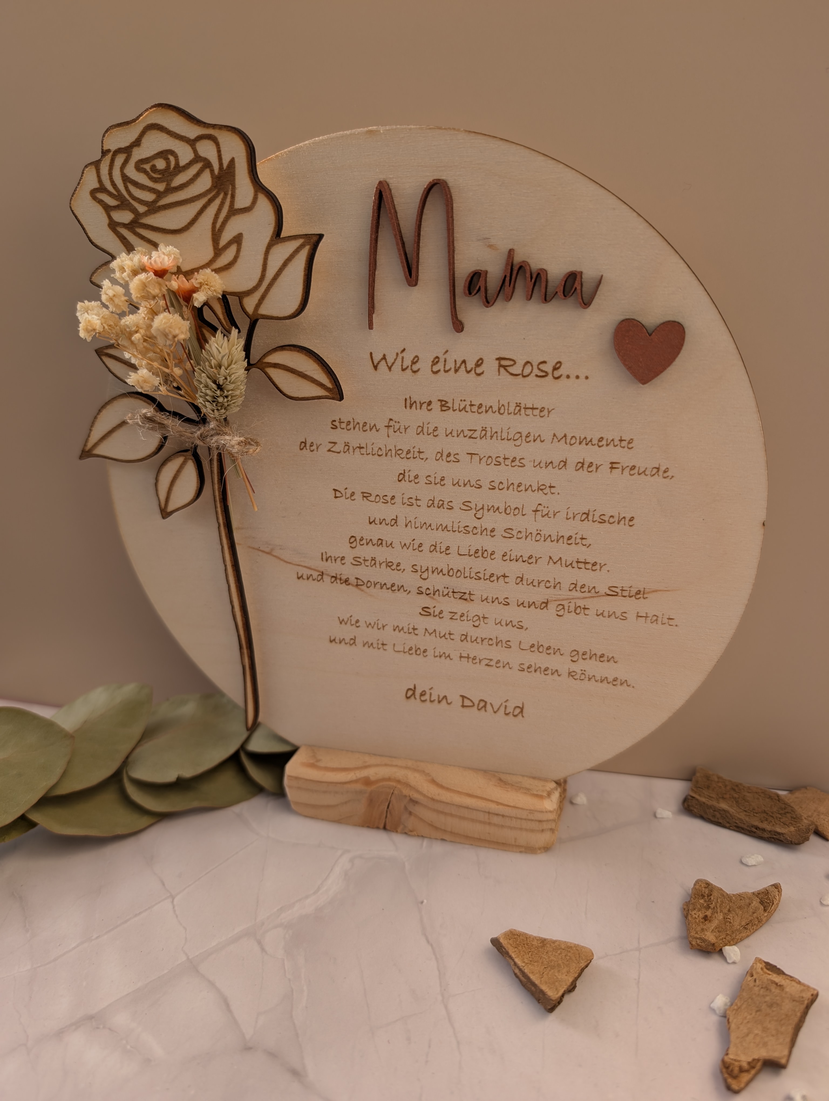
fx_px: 764
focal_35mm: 24
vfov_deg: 71.5
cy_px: 550
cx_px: 414
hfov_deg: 56.9
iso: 16
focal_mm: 6.9
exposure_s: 1/141
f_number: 1.68
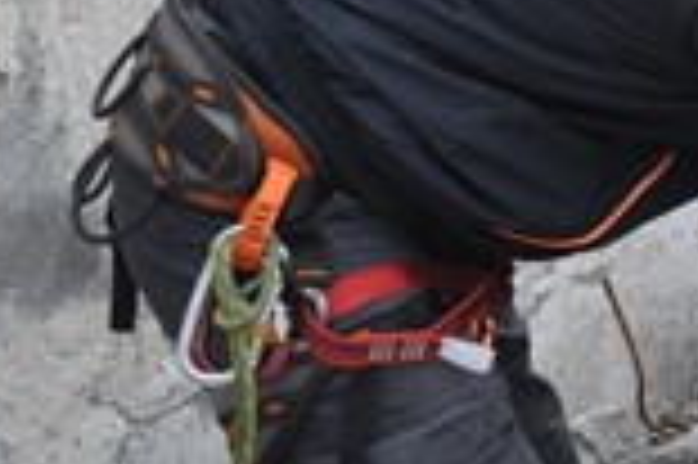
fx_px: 2189
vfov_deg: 11.8
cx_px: 1256
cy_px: -144
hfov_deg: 15.5
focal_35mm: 113
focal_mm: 18
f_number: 7.1
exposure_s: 1/320
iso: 500
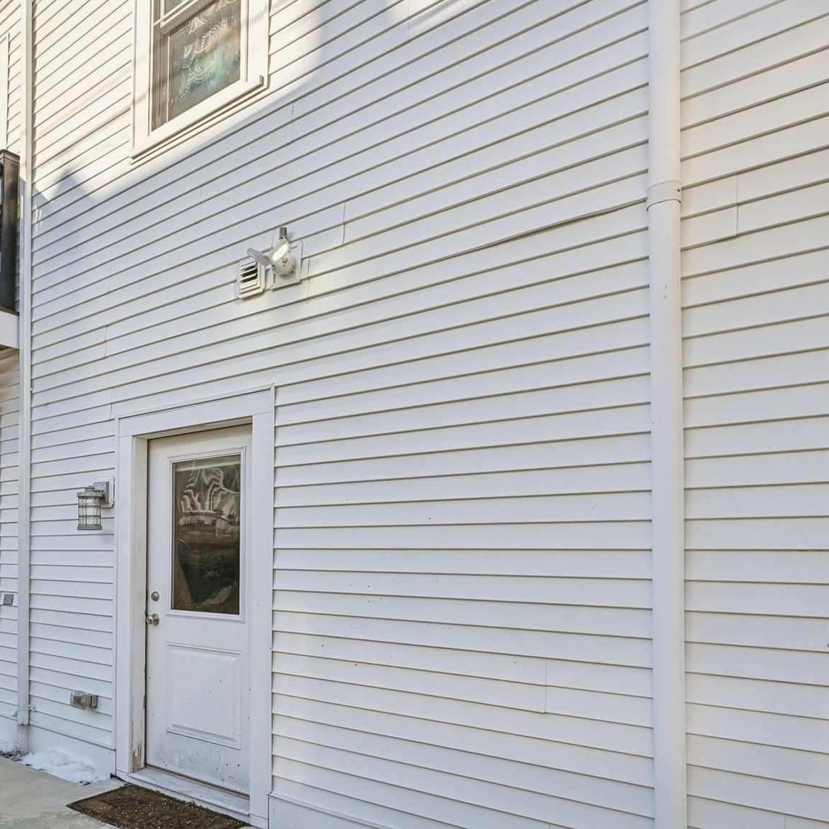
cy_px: 403
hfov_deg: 59.0
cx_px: 145
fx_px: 650
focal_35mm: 24
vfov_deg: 65.0
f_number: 8
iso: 400
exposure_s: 1/800
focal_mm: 16
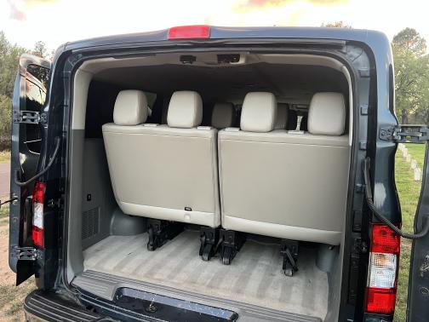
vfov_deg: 53.1
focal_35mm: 26
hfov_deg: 67.3
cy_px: 161
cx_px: 214
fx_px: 322
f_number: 1.5
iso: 250
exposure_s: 1/60
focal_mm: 5.7
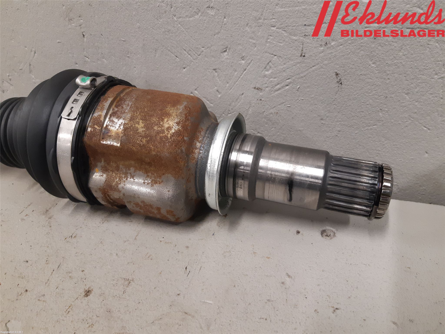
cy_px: 167
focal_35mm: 26
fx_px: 334
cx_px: 222
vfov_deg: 53.1
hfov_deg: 67.3
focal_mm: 3.93
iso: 200
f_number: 1.7
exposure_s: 1/50
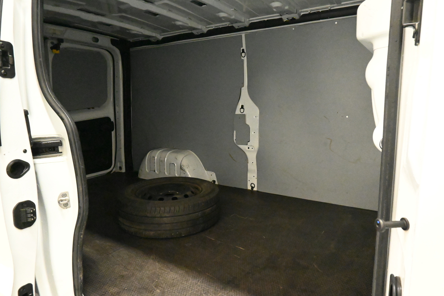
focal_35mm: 24
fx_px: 296
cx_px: 222
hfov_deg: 73.7
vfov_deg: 53.1
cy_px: 148
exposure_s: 1/25
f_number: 11
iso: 18000
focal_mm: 16
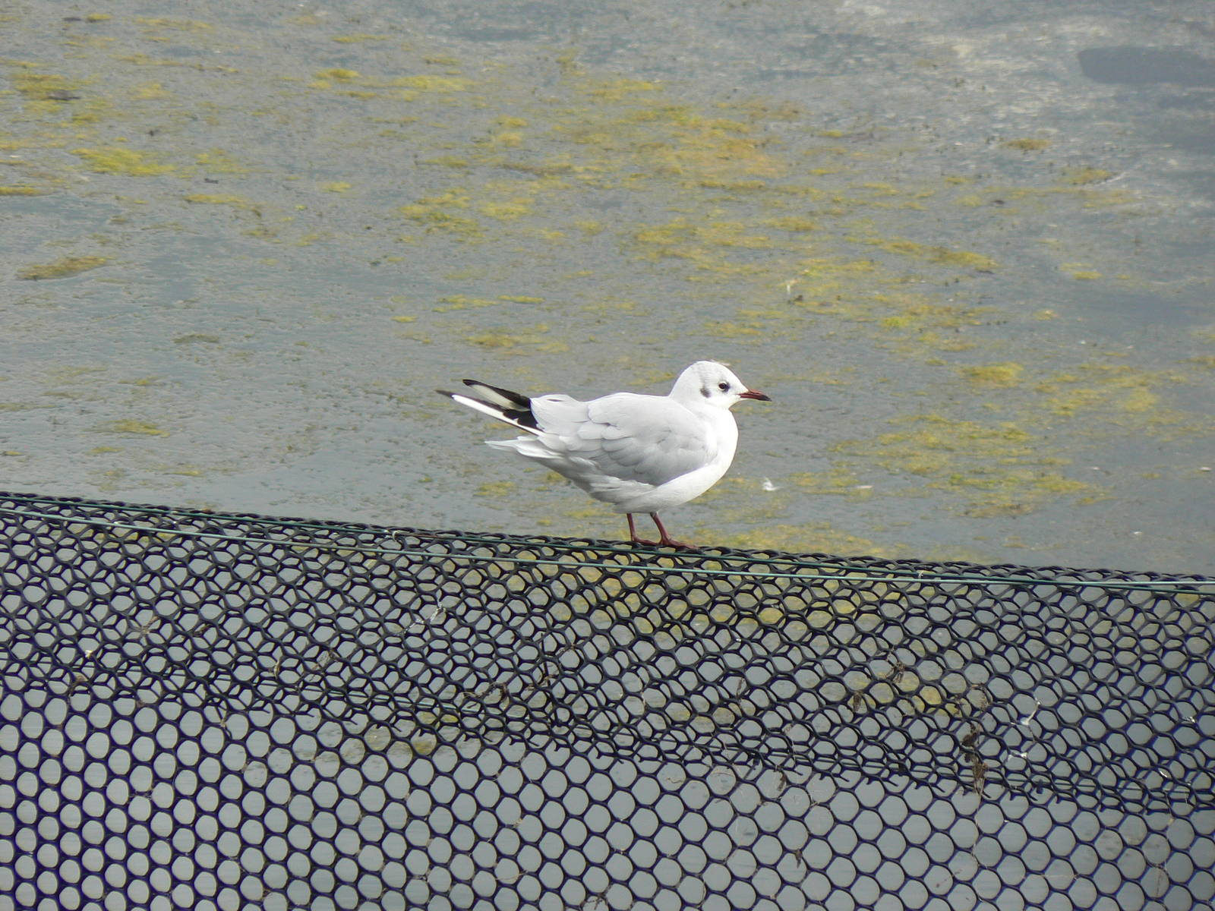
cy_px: 456
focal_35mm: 432
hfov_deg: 4.6
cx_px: 608
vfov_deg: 3.4
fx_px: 15163
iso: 80
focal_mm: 72
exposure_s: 1/100
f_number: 5.6
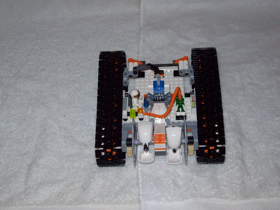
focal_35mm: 53
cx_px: 146
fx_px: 429
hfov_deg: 36.2
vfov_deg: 27.5
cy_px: 99
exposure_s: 1/73.6
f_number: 3
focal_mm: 7.6
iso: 80
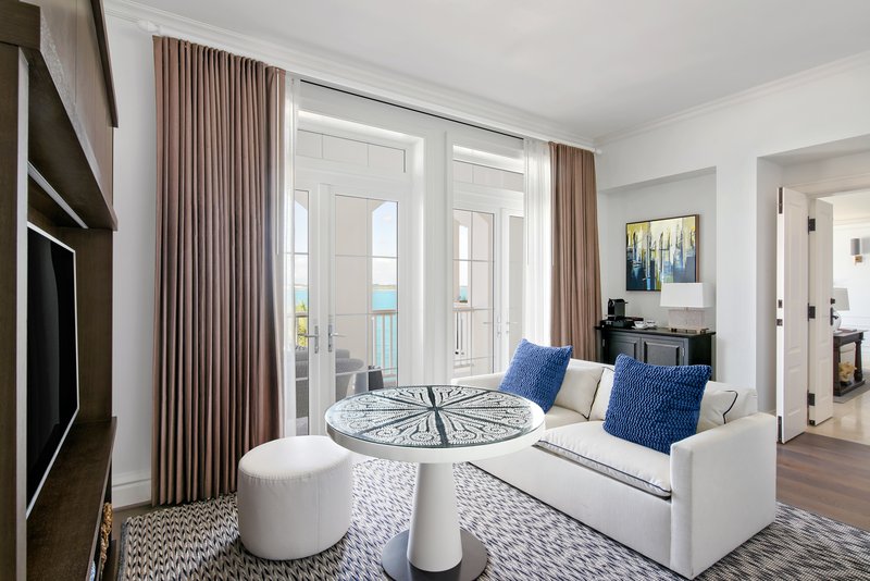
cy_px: 290
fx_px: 435
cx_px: 435
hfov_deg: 90.0
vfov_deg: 67.4
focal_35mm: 18
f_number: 16
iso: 64
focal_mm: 18
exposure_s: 3
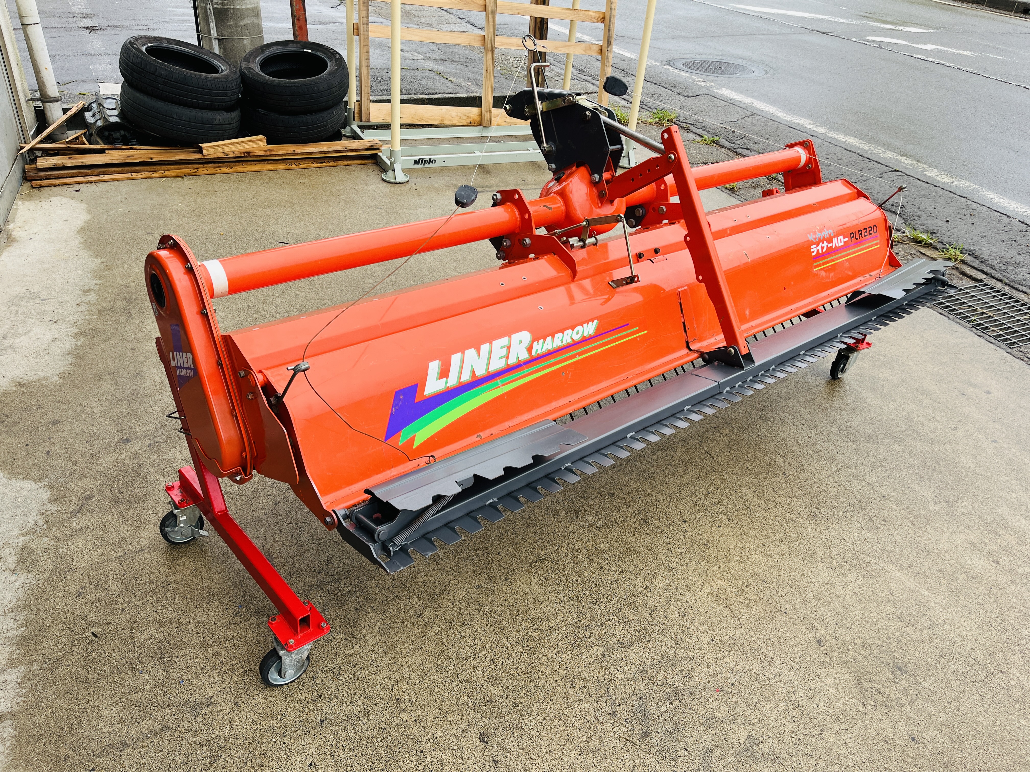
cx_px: 515
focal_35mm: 26
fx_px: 774
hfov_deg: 67.3
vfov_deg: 53.1
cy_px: 386
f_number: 1.6
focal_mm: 5.1
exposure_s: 1/529
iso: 50
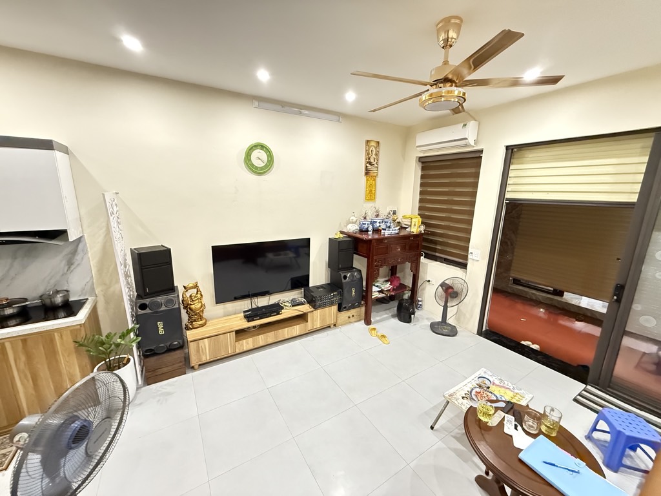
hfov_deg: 102.1
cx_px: 330
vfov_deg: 85.7
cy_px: 248
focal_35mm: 14
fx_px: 267
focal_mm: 2.22
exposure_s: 1/50
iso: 1000
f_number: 2.2
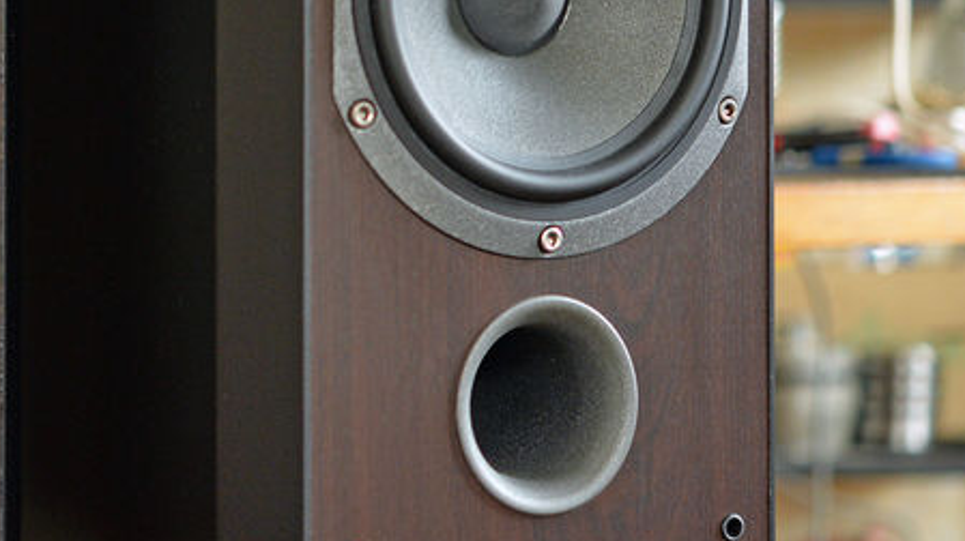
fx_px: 3580
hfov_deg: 15.2
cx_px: 129
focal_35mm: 140
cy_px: 9
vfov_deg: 8.6
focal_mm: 60
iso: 1600
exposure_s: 1/60
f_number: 2.8
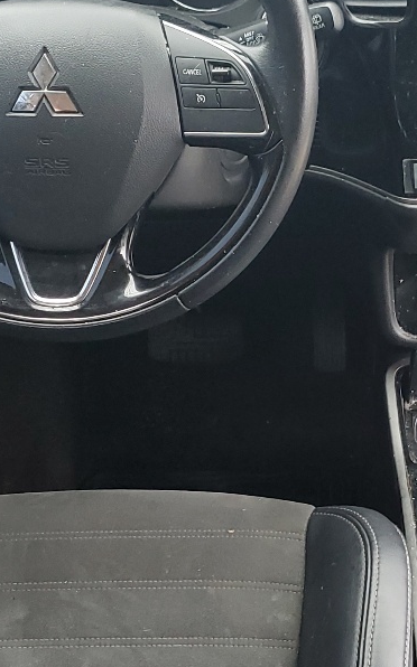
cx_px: 416
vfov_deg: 27.7
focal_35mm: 74
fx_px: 1347
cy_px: 423
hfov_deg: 17.2
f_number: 1.5
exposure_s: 1/120
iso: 66
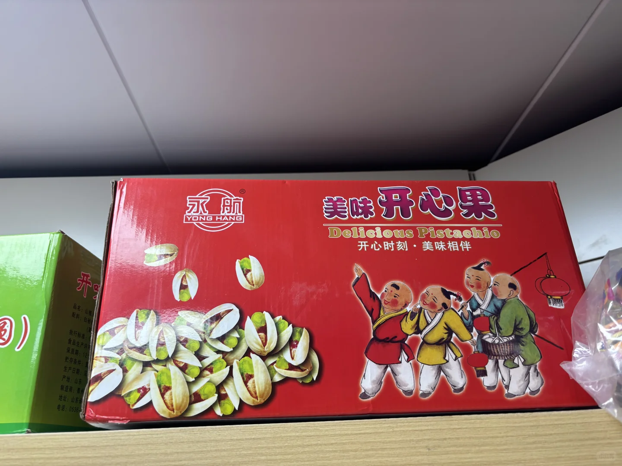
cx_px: 311
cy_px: 233
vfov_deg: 53.1
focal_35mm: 26
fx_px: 467
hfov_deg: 67.3
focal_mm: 5.96
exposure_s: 1/100
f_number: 1.6
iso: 50
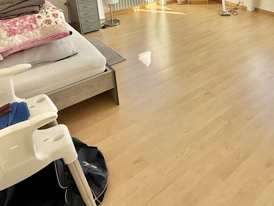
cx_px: 197
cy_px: 25
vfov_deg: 42.2
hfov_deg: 56.2
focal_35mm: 31
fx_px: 245
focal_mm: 2.22
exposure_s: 1/294
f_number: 2.2
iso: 64
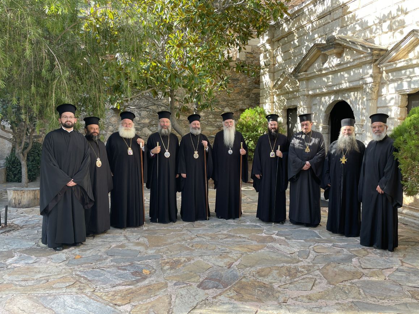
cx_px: 217
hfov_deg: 65.3
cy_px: 157
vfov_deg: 51.4
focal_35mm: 27
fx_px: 327
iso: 32
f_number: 1.6
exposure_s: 1/250
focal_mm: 4.2
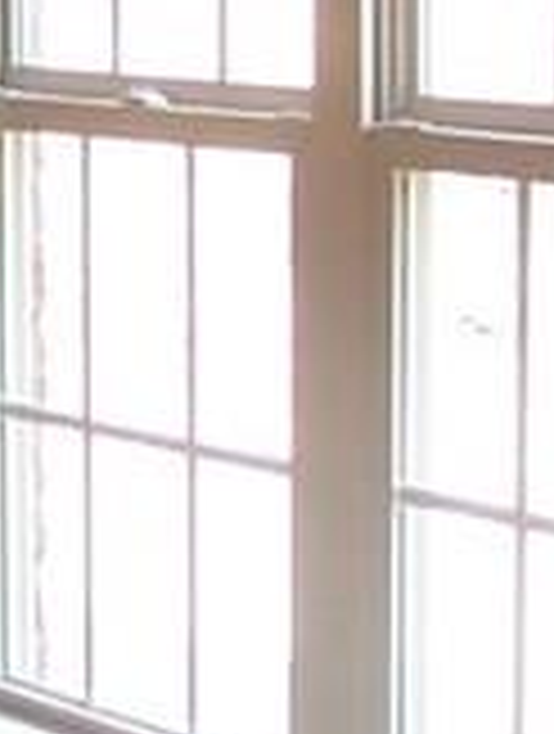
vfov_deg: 8.3
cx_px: -662
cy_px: 230
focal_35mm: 238
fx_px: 5059
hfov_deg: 6.1
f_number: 2.8
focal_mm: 6.3
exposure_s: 1/30
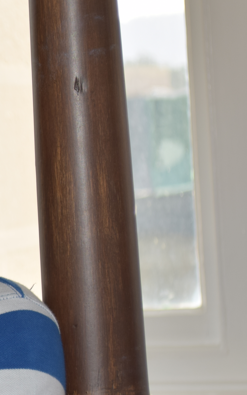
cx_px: -245
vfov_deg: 8.8
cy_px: 256
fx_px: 2579
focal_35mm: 239
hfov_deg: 5.4
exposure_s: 1/125
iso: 100
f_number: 5.6
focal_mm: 55
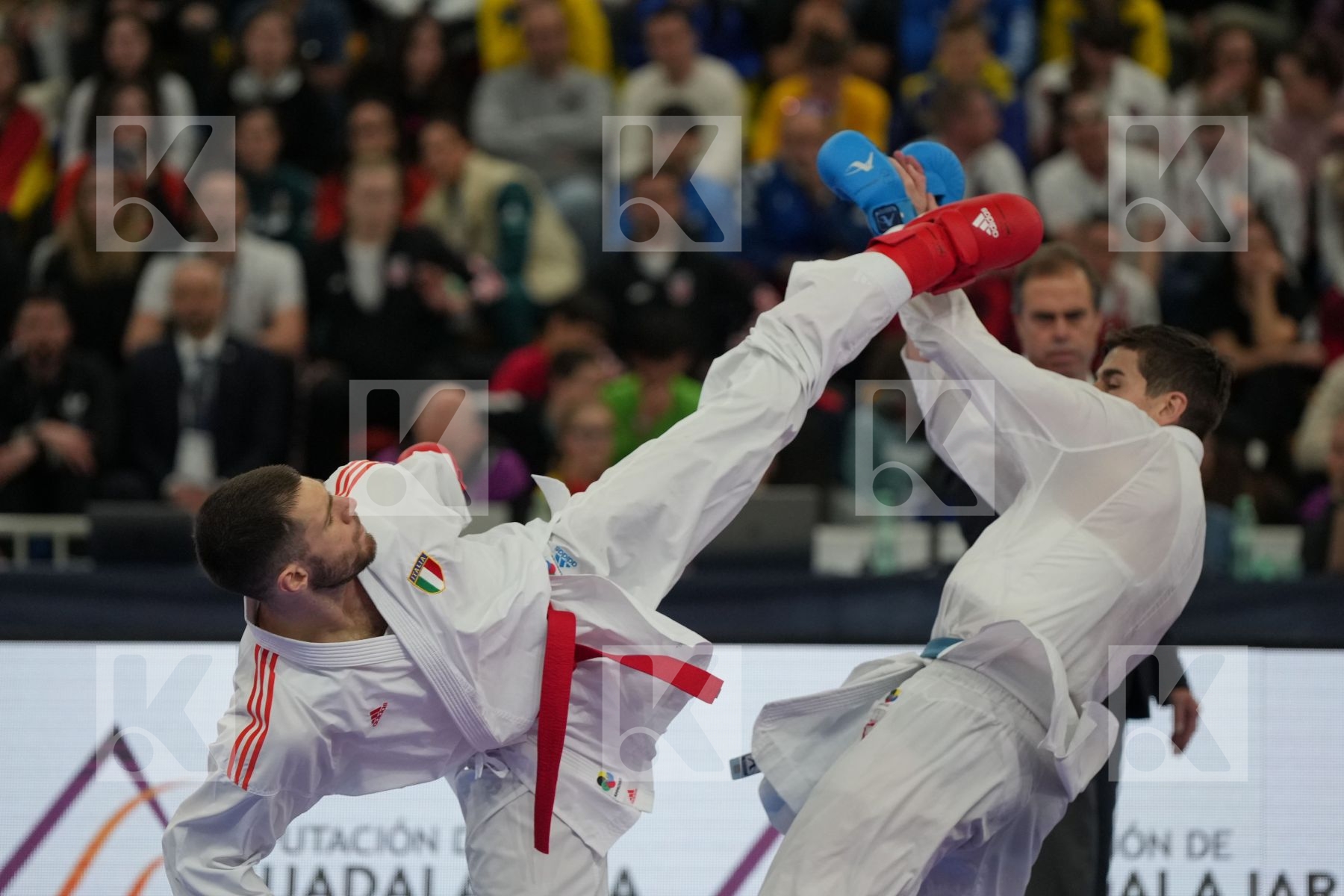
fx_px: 9333
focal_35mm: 250
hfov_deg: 8.2
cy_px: 448
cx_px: 672
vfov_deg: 5.5
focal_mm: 167
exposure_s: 1/1000
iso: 1600
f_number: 2.8
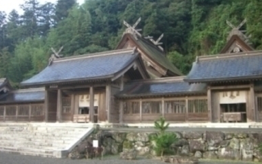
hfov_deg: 47.2
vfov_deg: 30.5
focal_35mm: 42
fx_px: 300
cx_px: 135
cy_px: 79
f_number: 2.7
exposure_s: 1/125
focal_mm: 6.2
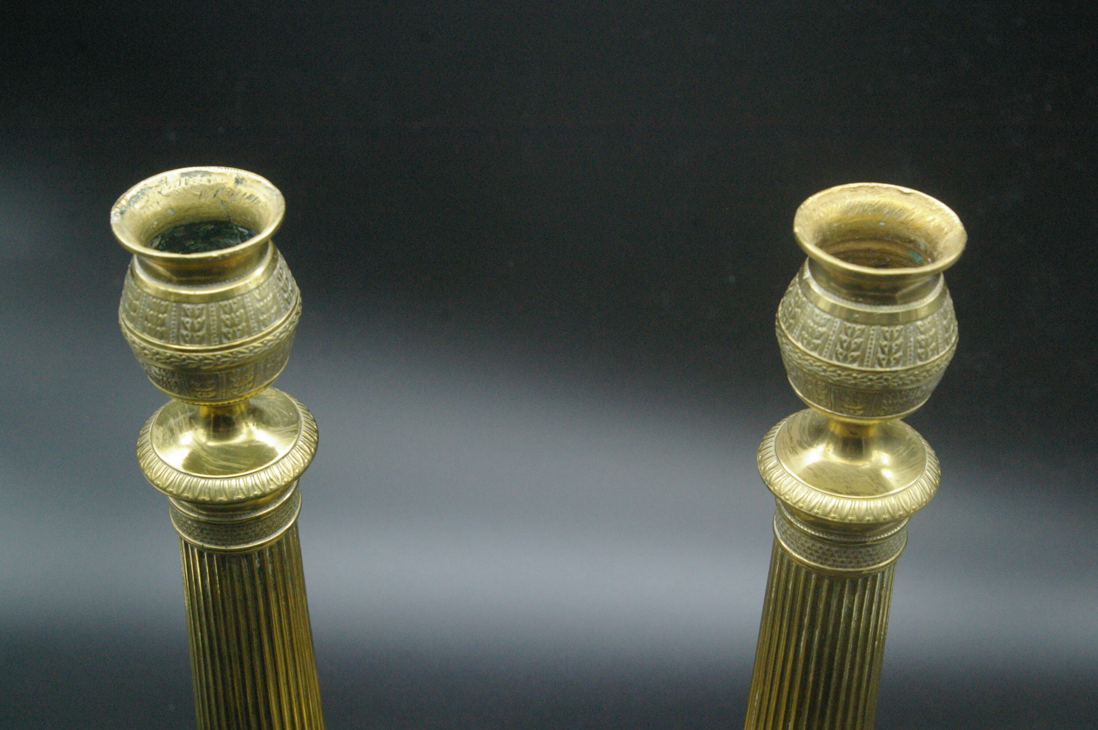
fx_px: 1188
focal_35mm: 39
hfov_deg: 49.6
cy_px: 365
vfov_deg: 34.1
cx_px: 549
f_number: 6.7
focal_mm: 26
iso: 1600
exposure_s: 1/90
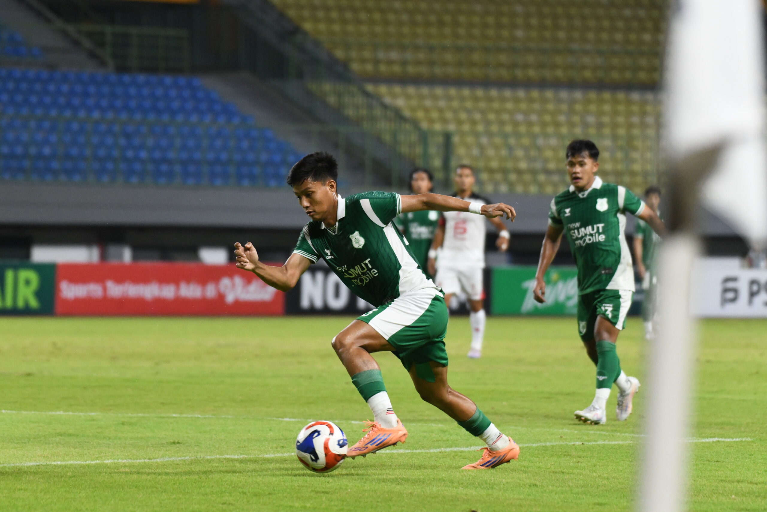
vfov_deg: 5.5
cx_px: 384
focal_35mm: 250
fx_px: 5326
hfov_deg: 8.2
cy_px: 256
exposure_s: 1/1250
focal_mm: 250
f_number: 5.6
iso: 8000
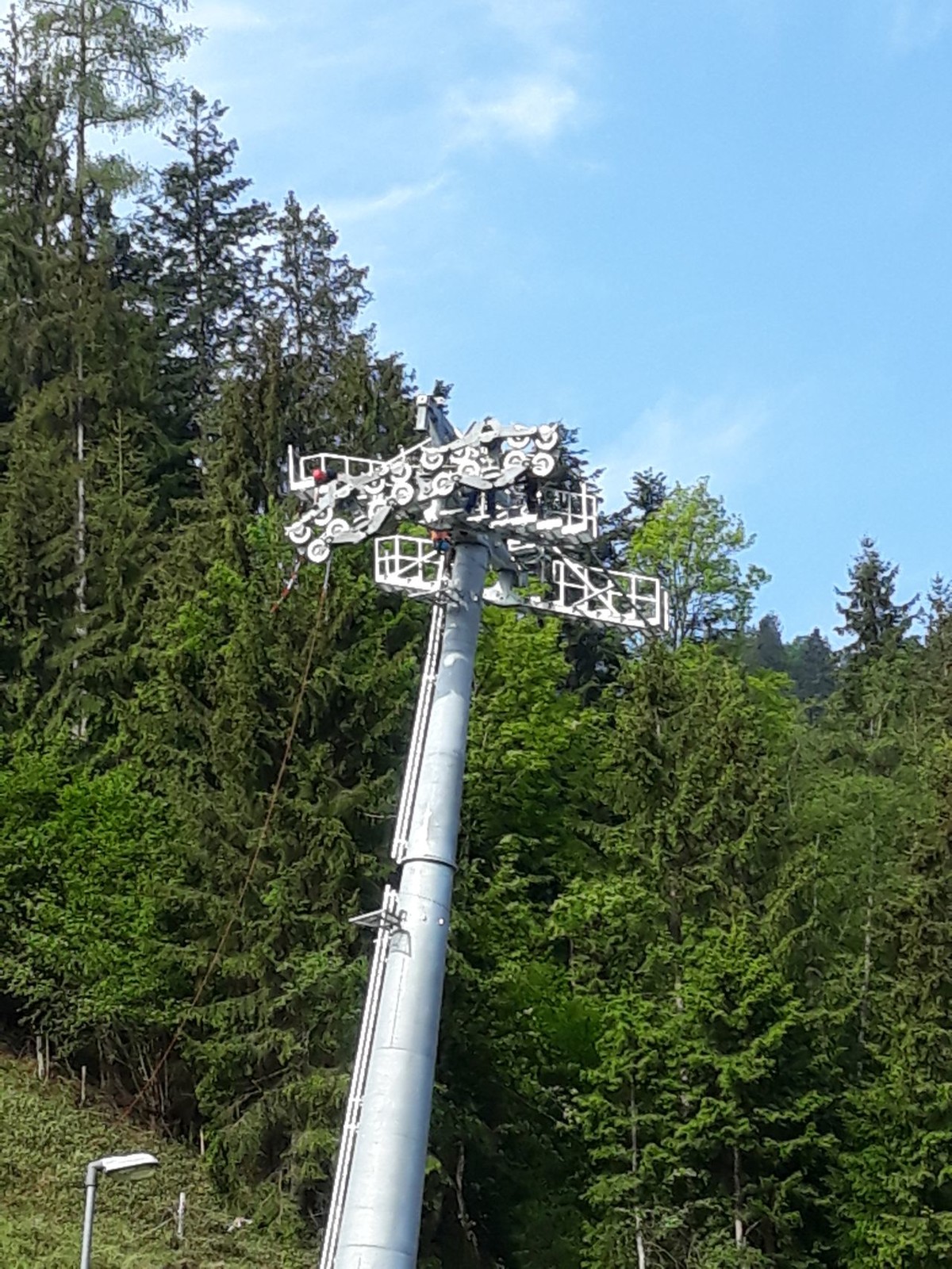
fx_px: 990
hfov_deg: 51.4
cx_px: 476
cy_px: 634
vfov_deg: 65.3
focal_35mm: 27
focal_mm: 3.71
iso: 40
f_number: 1.7
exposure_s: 1/612
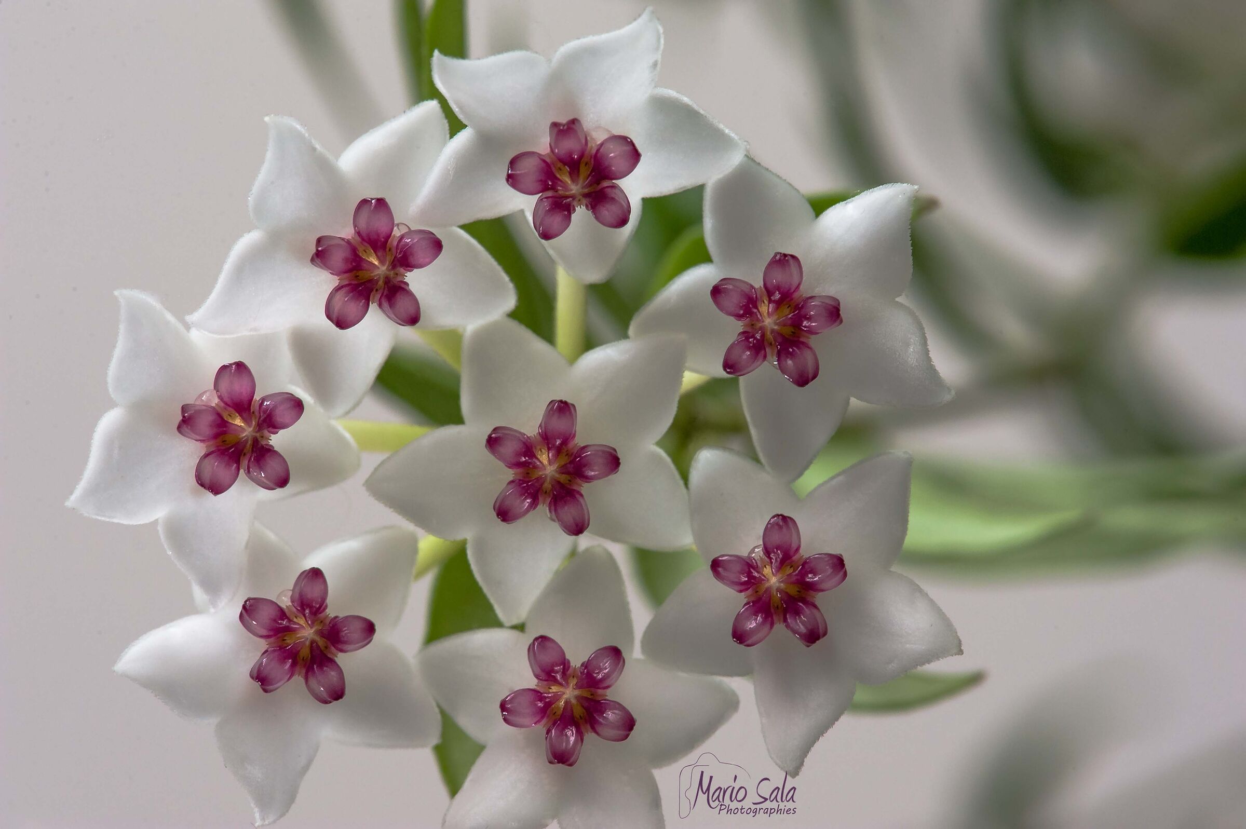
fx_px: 3632
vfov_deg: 13.0
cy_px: 414
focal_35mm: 105
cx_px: 623
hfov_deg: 19.5
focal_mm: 105
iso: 250
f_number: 20
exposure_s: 1/6
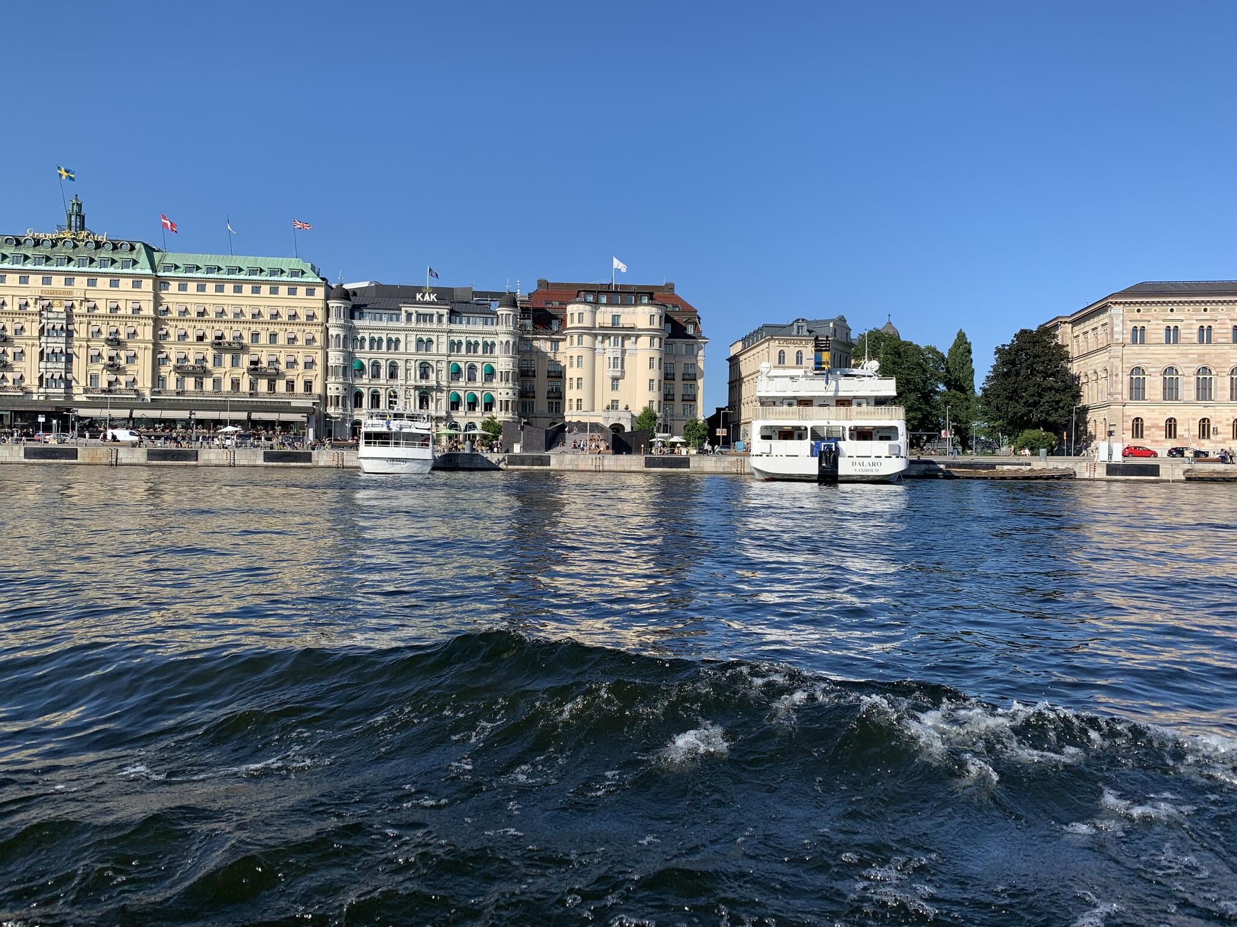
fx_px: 929
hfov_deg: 67.3
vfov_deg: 53.1
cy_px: 464
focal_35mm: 26
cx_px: 618
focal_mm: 4.25
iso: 25
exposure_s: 1/2114
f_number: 1.8
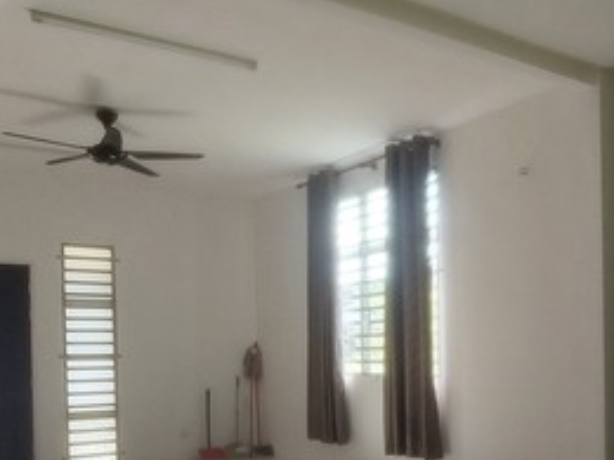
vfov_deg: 34.8
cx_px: 458
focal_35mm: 40
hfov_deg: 45.2
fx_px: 709
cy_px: 373
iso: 50
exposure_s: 1/111
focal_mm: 1.74
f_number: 2.2
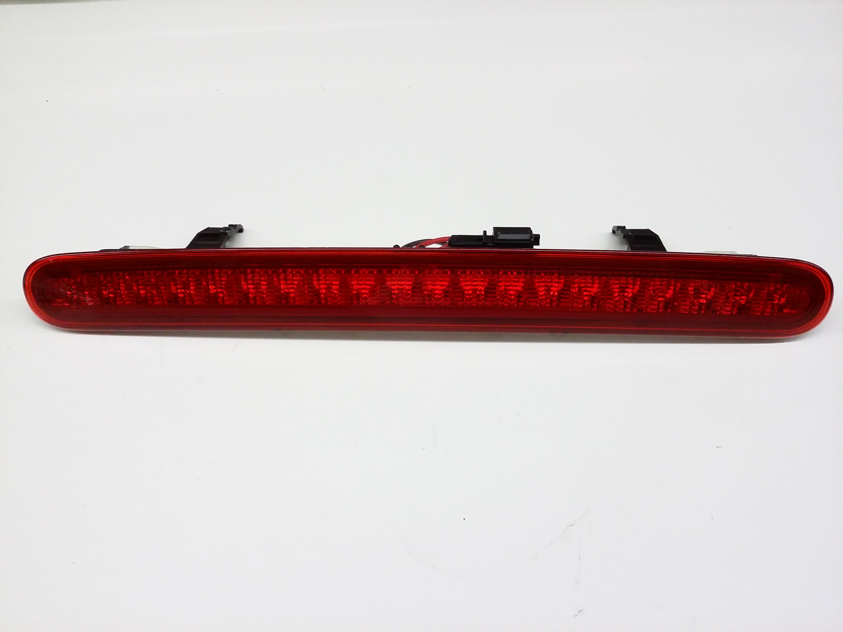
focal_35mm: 32
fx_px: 779
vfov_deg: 44.2
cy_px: 316
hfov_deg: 56.8
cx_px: 422
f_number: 2.4
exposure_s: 1/20
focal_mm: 3.4
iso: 200
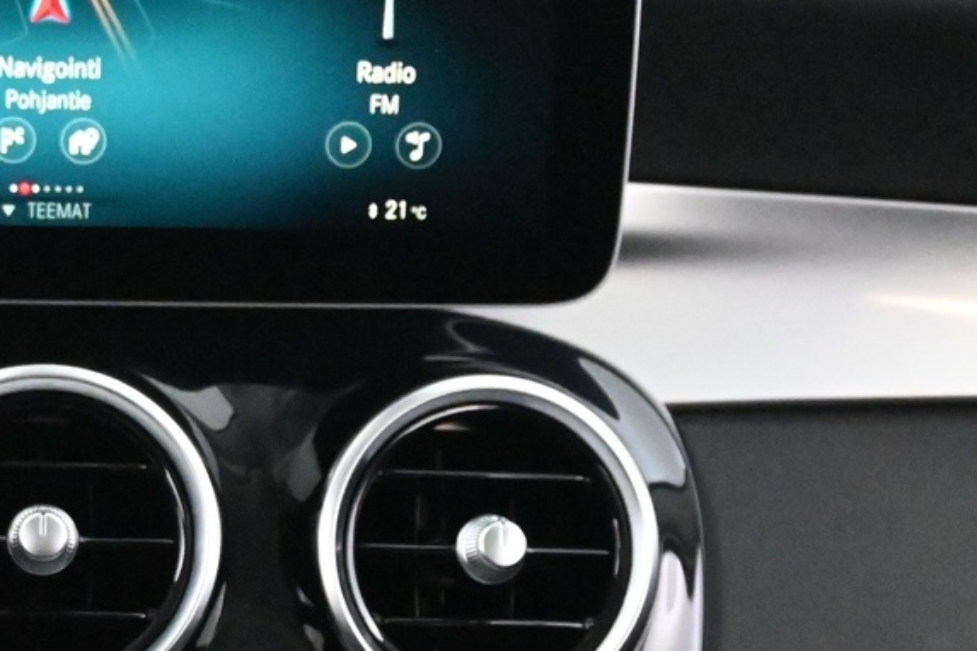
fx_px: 3167
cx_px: 27
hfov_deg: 17.2
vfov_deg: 11.7
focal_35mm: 117
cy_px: 607
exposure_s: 1/40
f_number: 4.5
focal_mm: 27.5
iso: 12800
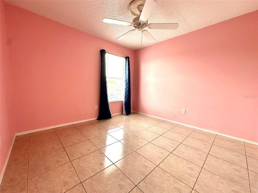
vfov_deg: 85.6
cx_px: 129
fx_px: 104
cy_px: 96
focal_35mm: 14
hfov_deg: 102.1
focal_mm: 2.22
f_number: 2.2
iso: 80
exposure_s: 1/99
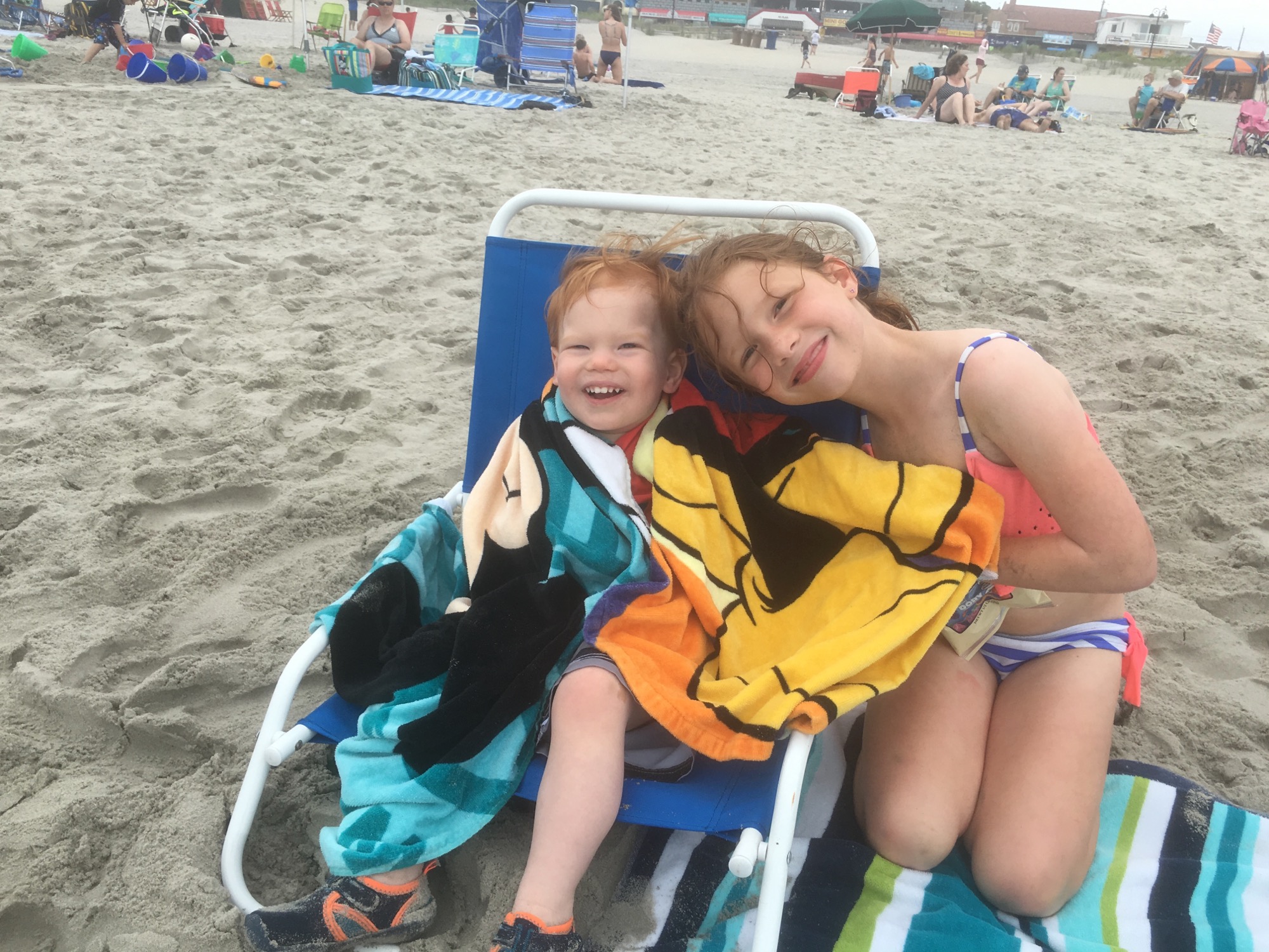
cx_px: 634
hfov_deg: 61.7
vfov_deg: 48.2
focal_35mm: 29
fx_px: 1063
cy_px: 476
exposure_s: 1/680
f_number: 2.2
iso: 25
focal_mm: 4.15
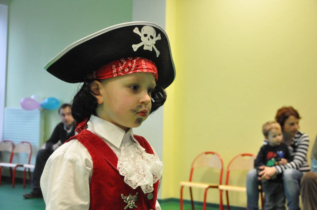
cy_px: 105
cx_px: 158
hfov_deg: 37.9
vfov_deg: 25.7
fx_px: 462
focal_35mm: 52
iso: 2000
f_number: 4.5
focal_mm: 35
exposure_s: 1/40
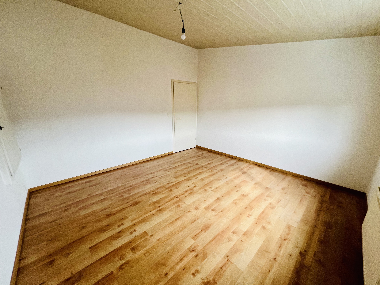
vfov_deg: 89.9
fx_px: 143
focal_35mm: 13
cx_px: 190
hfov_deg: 106.2
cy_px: 142
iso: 160
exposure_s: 1/100
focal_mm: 1.57
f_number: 1.8
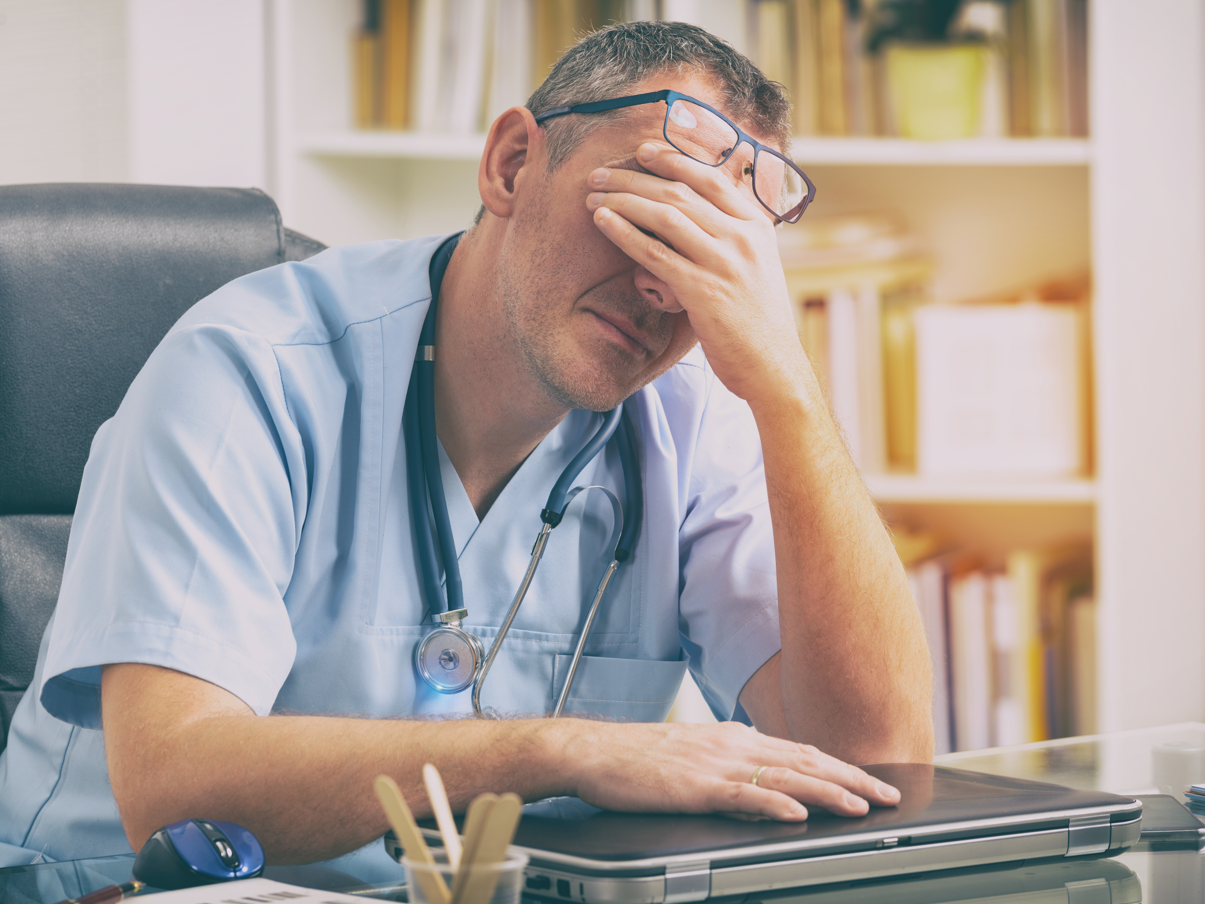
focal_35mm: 190
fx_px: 6614
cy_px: 453
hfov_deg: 10.4
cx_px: 559
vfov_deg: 7.8
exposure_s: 1/160
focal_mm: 175
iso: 160
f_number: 5.6
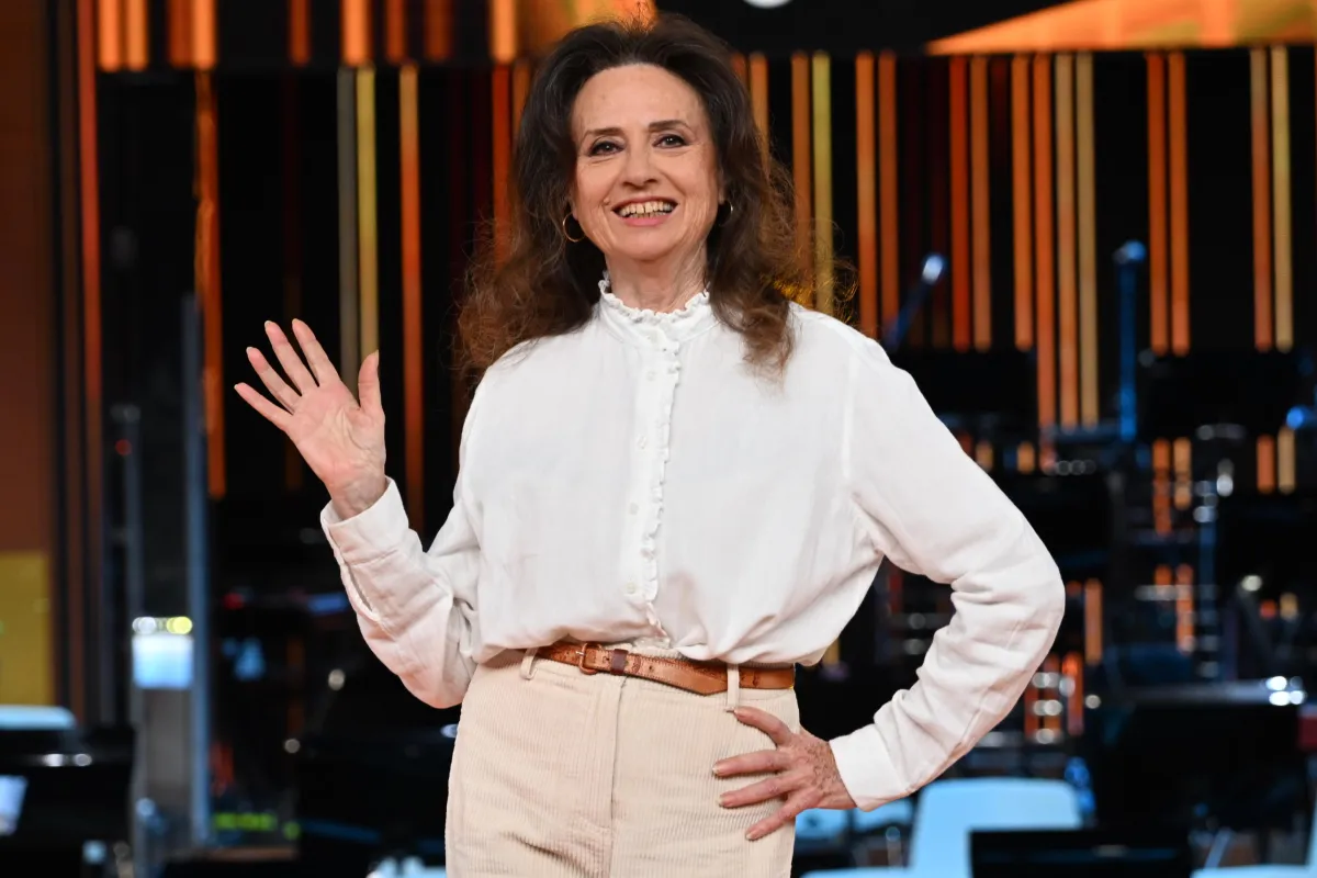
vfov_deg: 8.0
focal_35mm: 172
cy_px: 439
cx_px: 658
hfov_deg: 11.9
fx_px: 6292
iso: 1250
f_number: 4.5
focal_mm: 115
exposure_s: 1/160
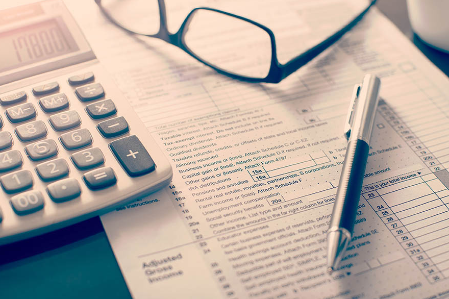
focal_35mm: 58
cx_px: 257
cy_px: 143
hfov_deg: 34.4
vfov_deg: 23.4
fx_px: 723
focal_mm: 50
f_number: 4
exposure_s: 1/250
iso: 100
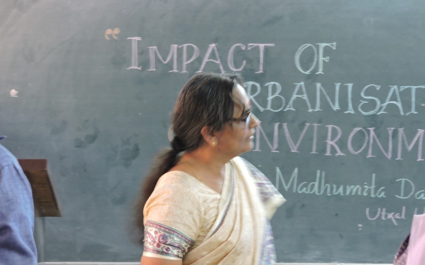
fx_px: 1668
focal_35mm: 144
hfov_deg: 14.5
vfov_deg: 9.1
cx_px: 212
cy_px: 154
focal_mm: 24.1
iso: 800
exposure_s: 1/8
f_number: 4.3
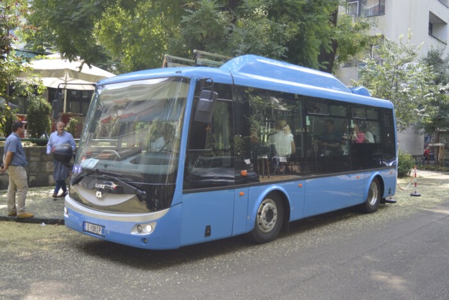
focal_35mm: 36
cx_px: 224
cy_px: 150
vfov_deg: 36.9
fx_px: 449
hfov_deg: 53.1
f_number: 4
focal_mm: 24
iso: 400
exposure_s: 1/500
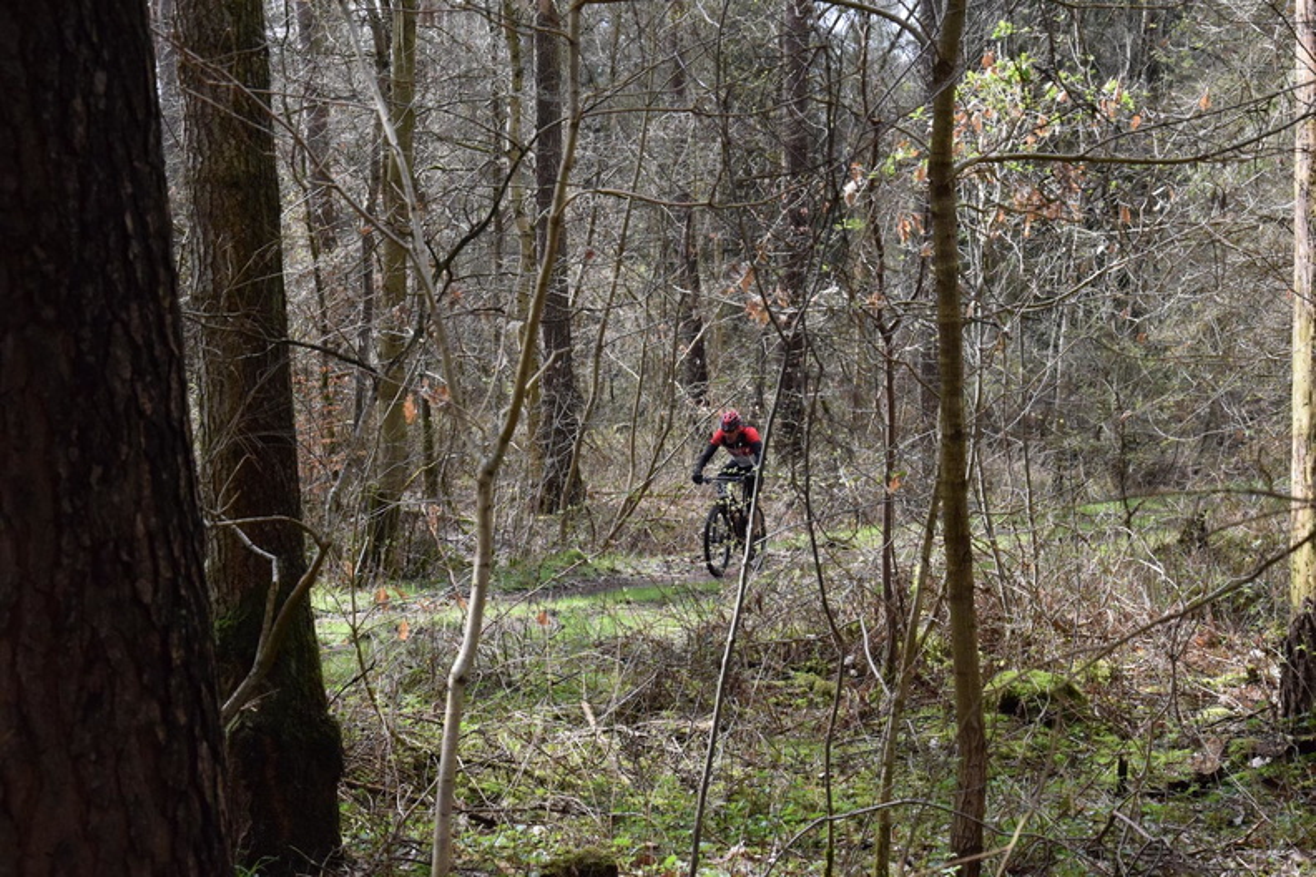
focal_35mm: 72
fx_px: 2632
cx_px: 658
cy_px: 438
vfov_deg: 18.9
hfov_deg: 28.1
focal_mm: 48
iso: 4000
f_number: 8
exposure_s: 1/2000
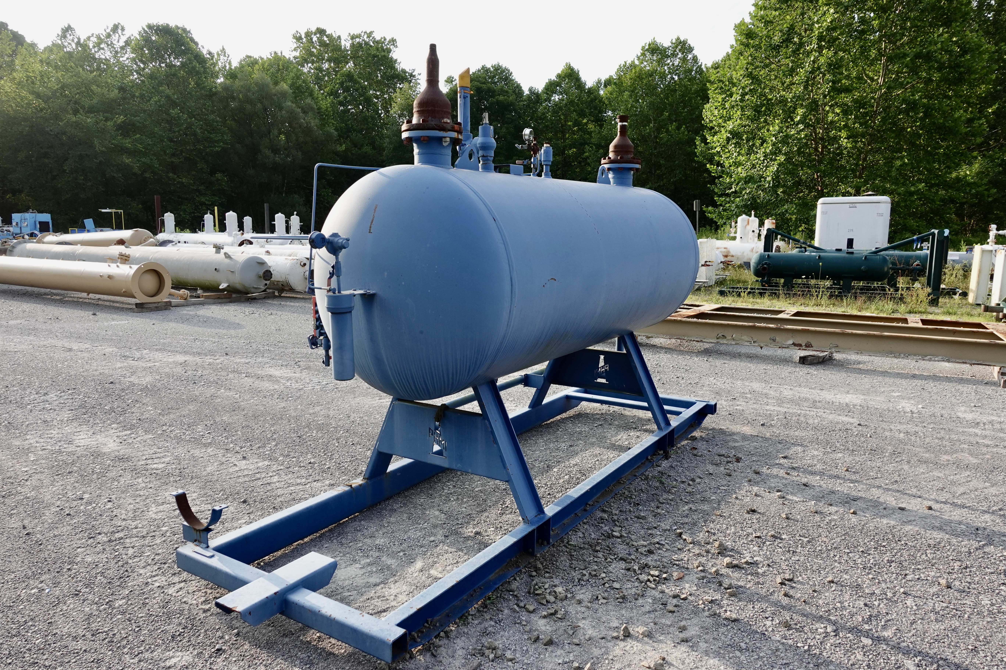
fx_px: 671
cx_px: 503
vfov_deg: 53.1
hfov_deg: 73.7
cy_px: 335
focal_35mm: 24
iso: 125
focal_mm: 9.4
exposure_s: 1/320
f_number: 4
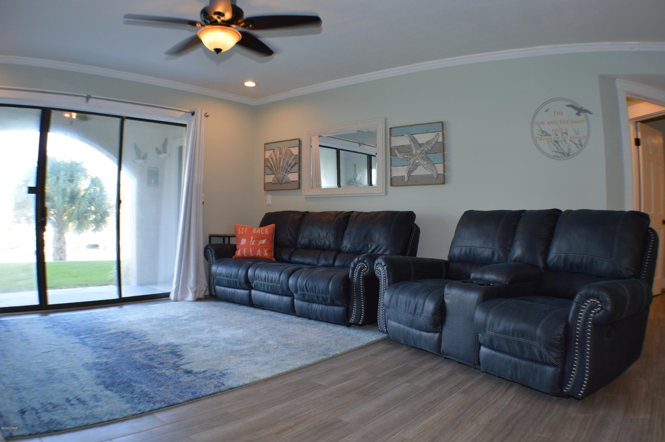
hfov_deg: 53.2
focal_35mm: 36
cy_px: 221
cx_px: 332
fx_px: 664
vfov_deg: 36.8
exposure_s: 1/80
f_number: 4.5
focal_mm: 24
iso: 400
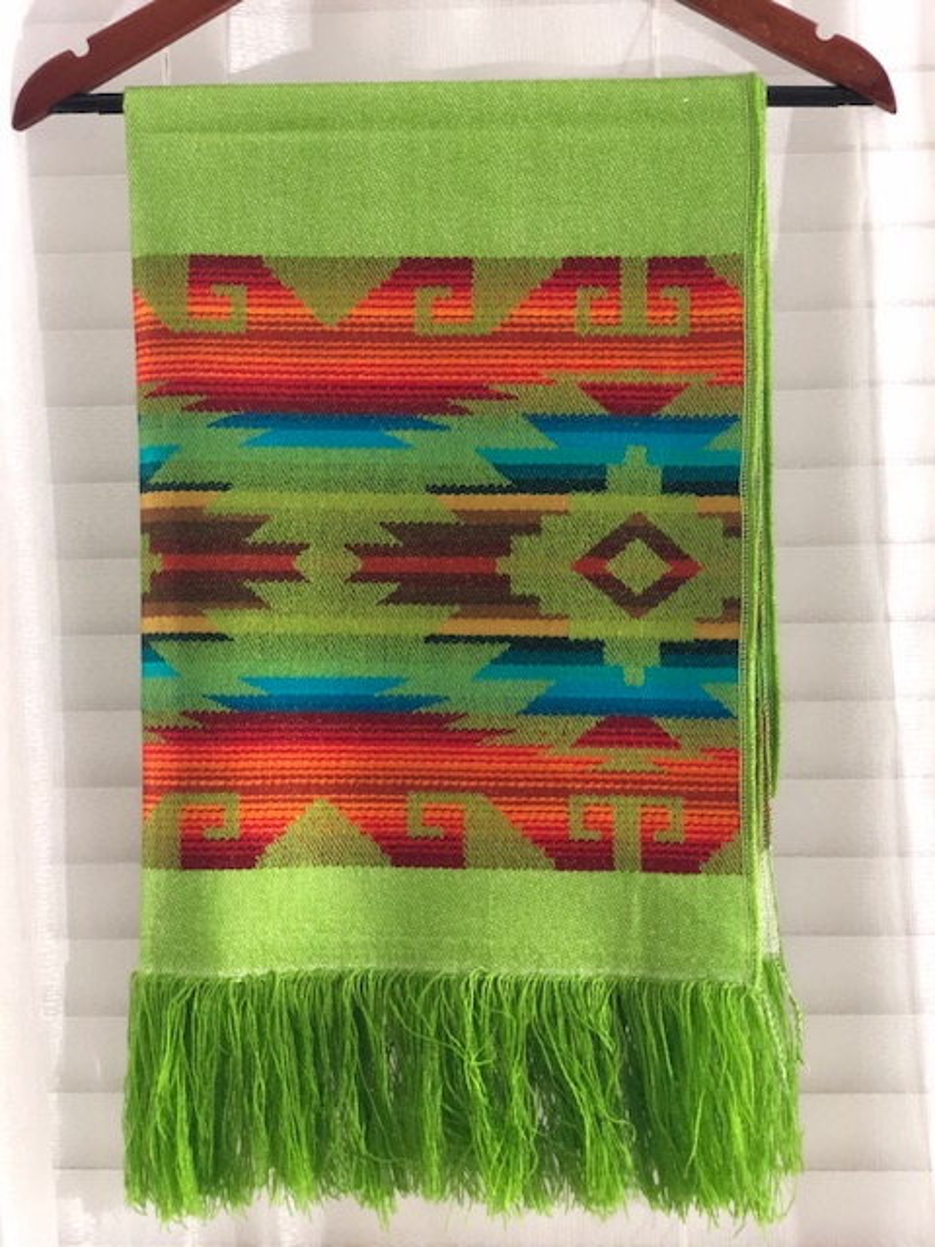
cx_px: 468
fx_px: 1873
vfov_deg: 36.8
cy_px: 624
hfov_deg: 28.0
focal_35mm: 52
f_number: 2.4
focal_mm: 6
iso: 160
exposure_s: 1/8
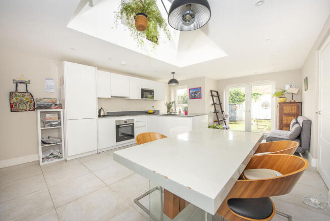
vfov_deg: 81.3
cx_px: 165
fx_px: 128
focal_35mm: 14
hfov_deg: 104.2
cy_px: 110
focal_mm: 14
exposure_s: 1/40
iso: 400
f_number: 5.6
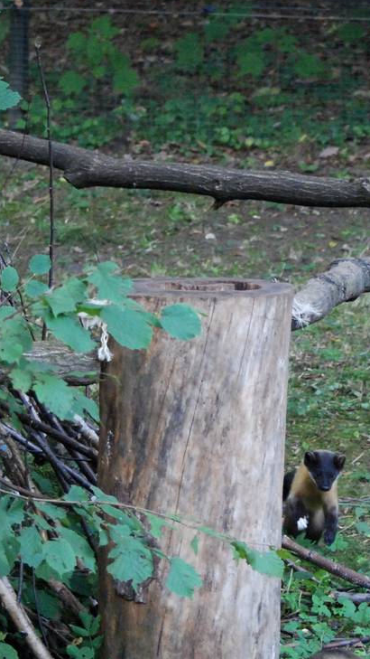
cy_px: 406
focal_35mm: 283
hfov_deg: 4.3
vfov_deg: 7.6
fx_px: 4937
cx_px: 252
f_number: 4.5
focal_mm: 82
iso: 1600
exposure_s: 1/320
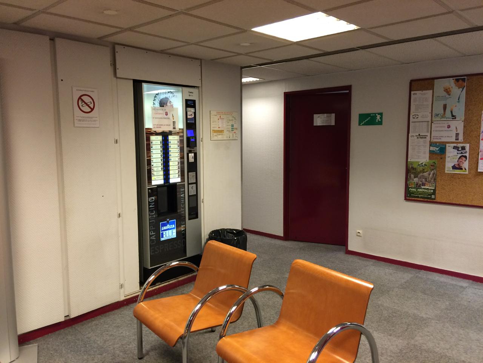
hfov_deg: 61.7
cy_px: 182
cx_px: 242
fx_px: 405
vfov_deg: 48.2
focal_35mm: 29
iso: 125
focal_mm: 4.15
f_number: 2.2
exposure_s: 1/33
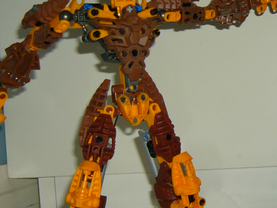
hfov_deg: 24.7
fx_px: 624
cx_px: 217
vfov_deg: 18.8
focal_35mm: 78
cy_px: 66
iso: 100
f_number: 2.8
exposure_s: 1/60
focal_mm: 5.8
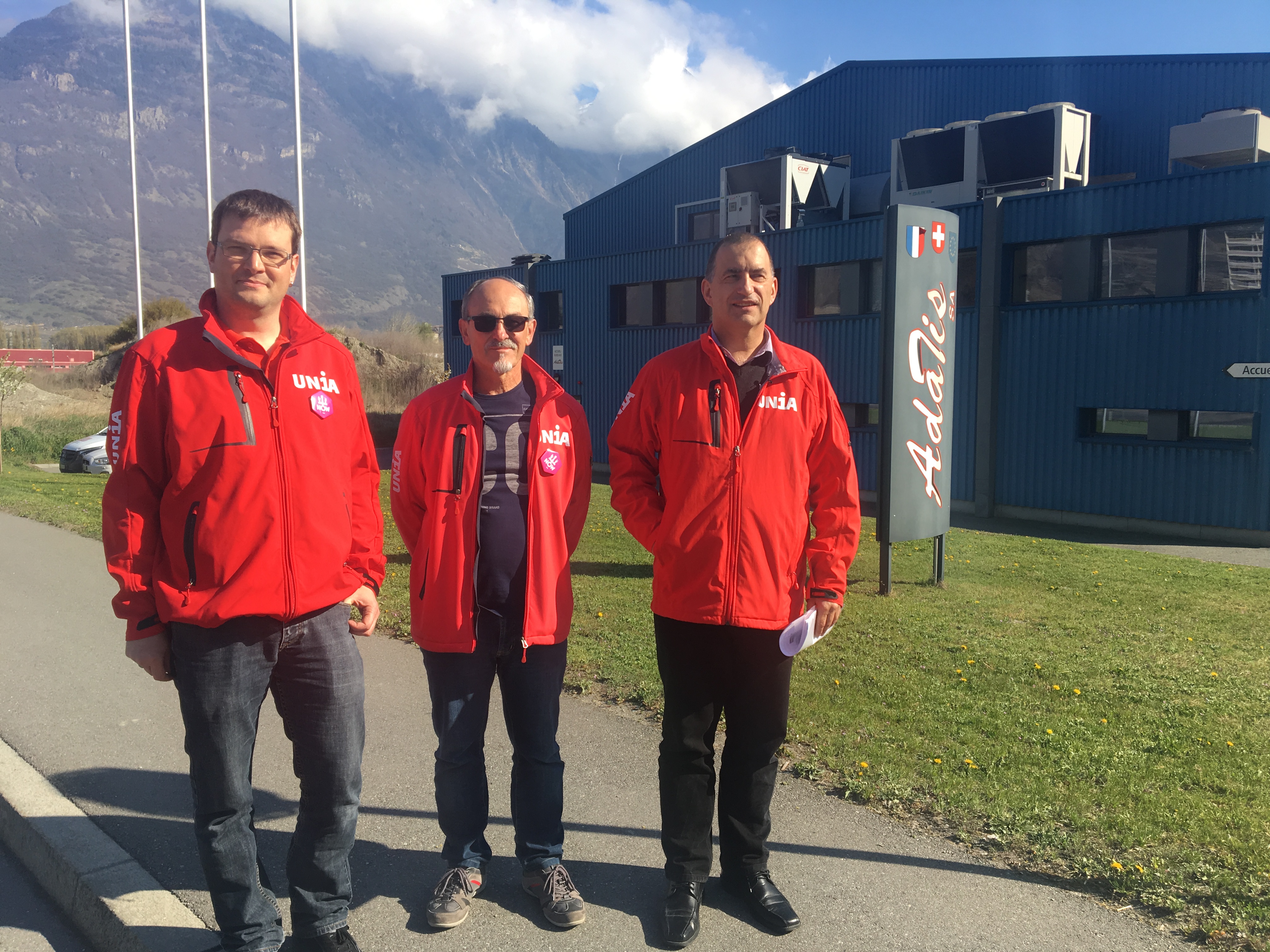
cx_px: 635
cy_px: 476
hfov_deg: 61.7
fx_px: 1064
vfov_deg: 48.2
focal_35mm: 29
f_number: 2.2
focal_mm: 4.15
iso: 25
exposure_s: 1/938
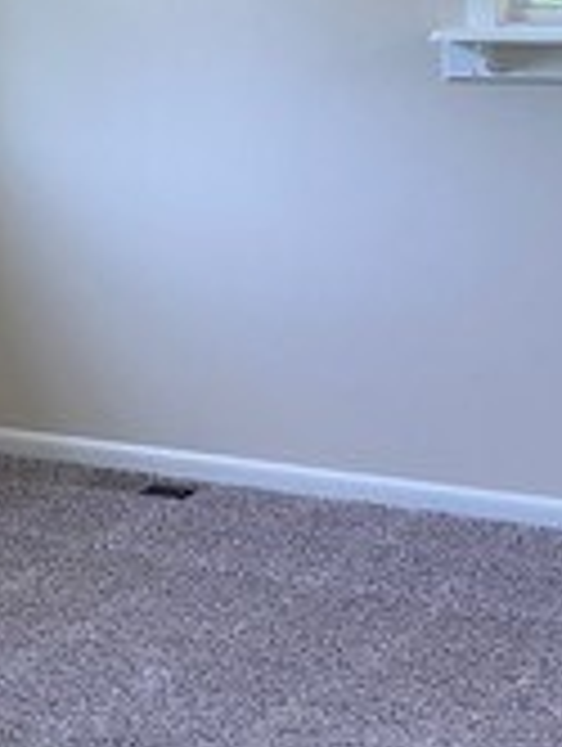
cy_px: 122
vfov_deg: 19.4
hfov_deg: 14.6
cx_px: -4
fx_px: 2159
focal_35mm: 100
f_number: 1.8
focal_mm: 4.25
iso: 125
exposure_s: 1/69
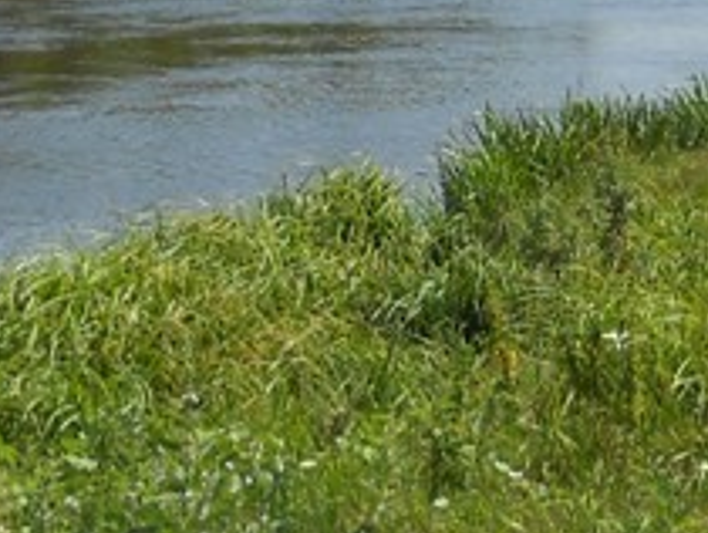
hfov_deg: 12.6
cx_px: 550
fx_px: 3194
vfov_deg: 9.4
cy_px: -64
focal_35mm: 156
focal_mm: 6.72
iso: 80
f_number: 5.5
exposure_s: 1/320
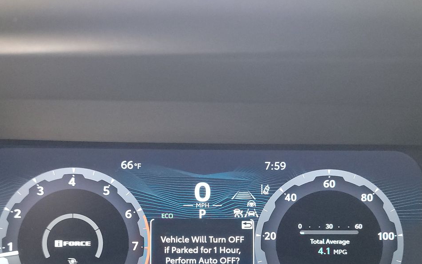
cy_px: 230
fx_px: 495
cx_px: 192
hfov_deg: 46.2
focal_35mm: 43
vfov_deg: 28.9
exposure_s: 1/59
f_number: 1.8
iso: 1454
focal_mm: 6.7
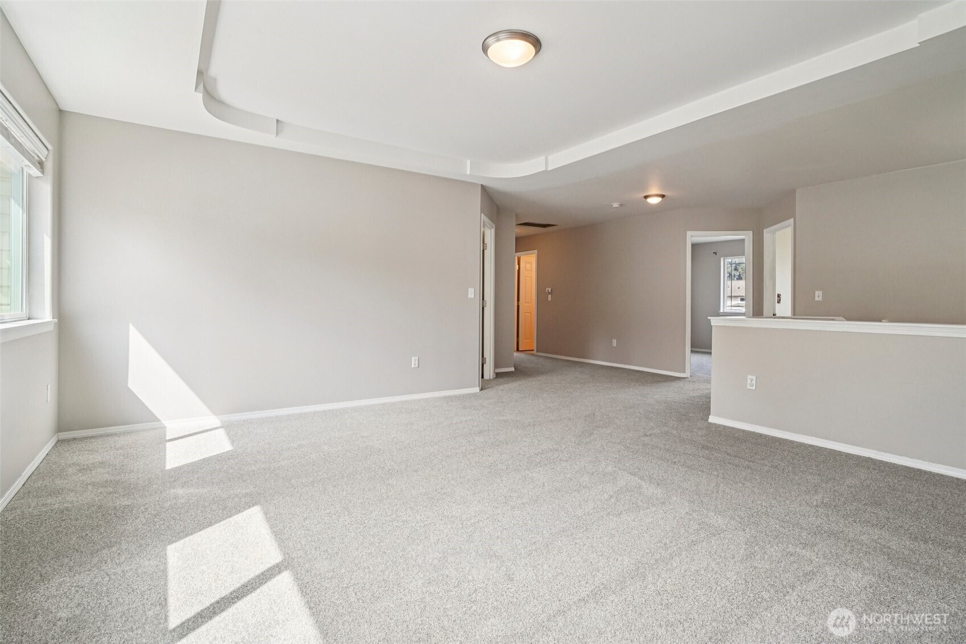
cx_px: 483
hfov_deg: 96.7
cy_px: 322
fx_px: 429
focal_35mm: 16
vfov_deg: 73.7
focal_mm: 16
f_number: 8
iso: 1600
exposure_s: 1/125
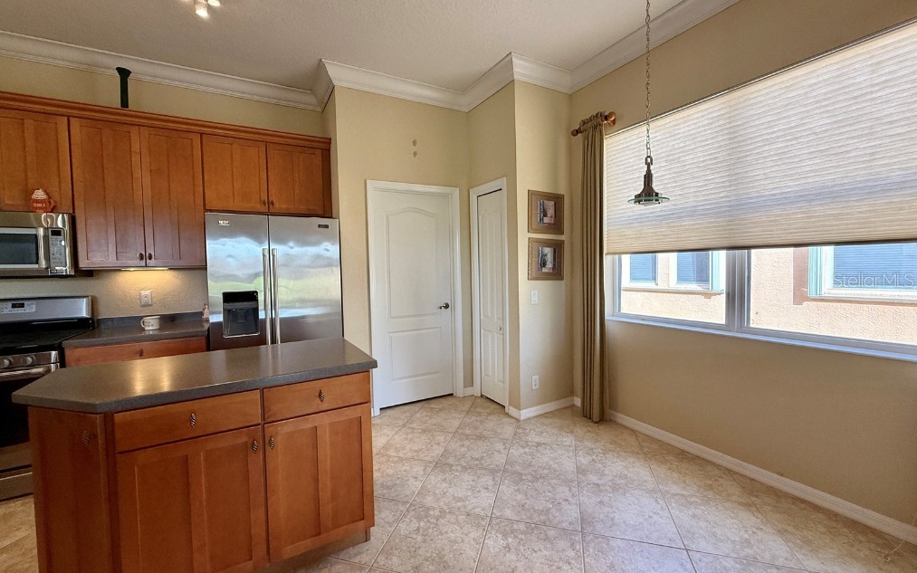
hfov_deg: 101.5
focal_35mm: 15
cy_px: 280
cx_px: 454
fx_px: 375
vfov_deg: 74.8
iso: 125
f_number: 2.2
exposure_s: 1/120
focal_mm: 2.22
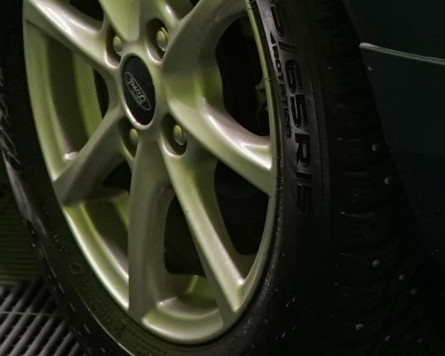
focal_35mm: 236
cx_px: 599
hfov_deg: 8.1
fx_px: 3108
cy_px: -504
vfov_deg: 6.3
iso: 1000
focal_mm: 32
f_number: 4.5
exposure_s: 1/30
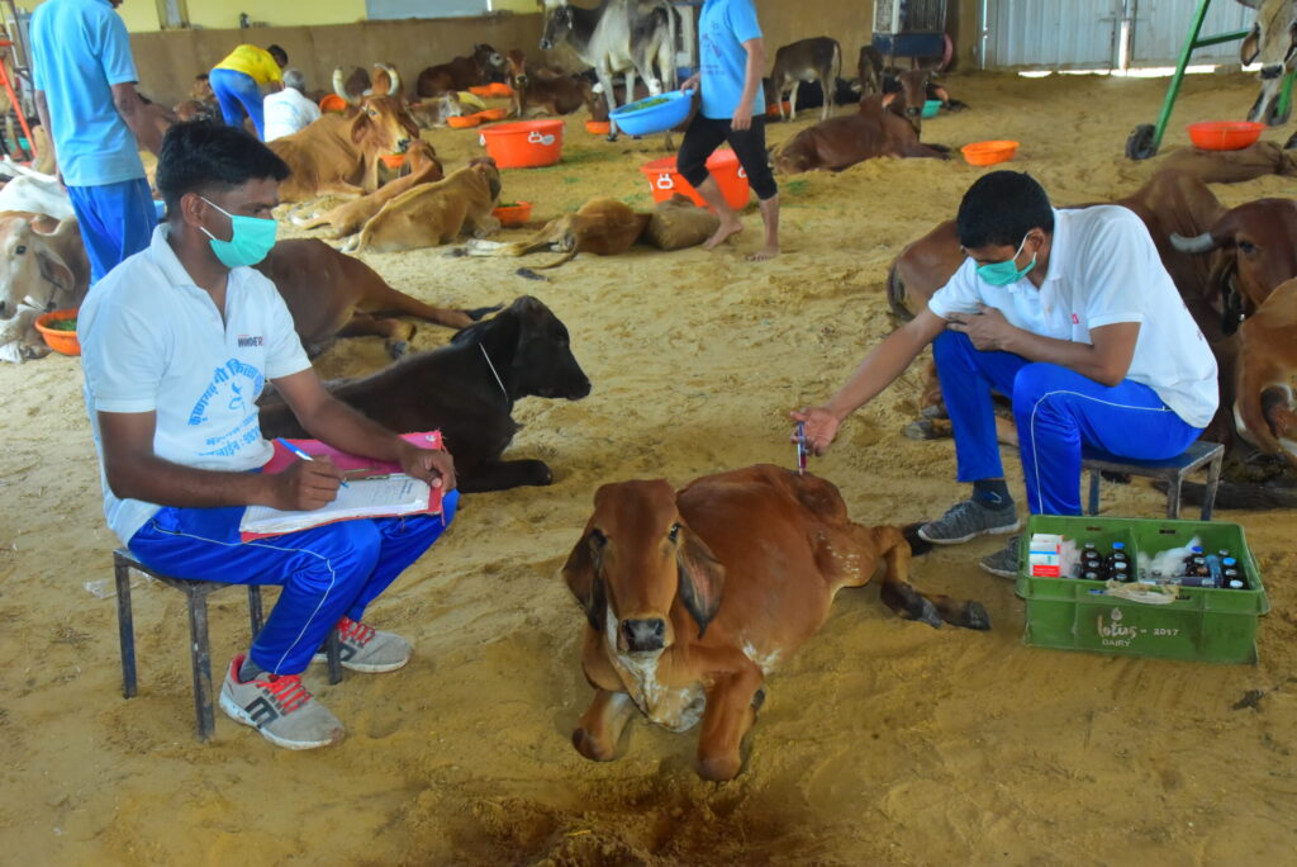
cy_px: 434
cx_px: 648
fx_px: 1370
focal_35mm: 38
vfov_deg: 35.1
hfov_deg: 50.7
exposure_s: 1/125
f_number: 5
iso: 3200
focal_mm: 38
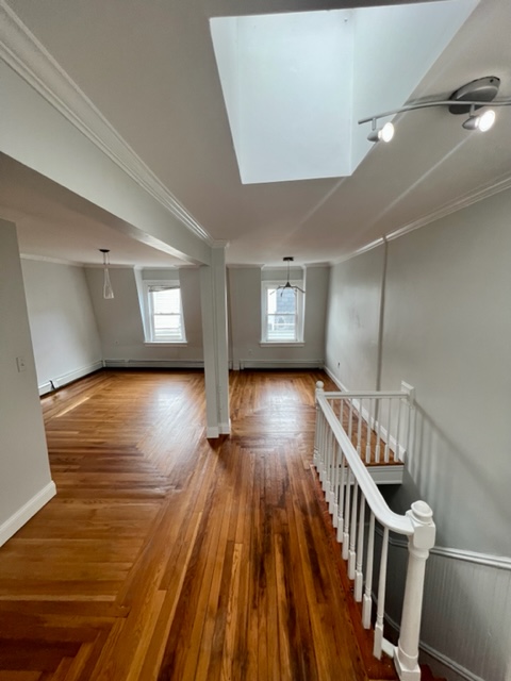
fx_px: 256
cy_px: 340
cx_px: 256
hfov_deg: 89.9
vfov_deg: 106.2
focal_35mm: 13
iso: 64
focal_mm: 1.57
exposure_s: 1/120
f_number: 1.8
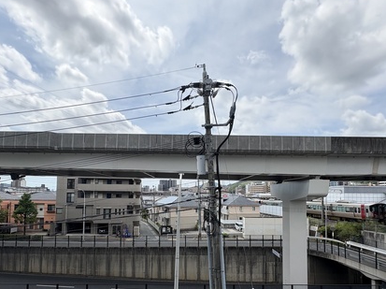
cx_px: 195
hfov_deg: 84.7
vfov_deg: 67.2
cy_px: 186
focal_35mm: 19
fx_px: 212
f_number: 2.2
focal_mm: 2.22
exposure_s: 1/2083
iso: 64
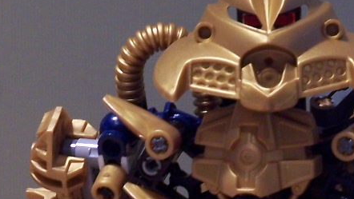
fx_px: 4695
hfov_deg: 4.3
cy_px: 286
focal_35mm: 500
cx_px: 139
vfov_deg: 2.4
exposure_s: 1/8
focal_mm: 28
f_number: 3.2
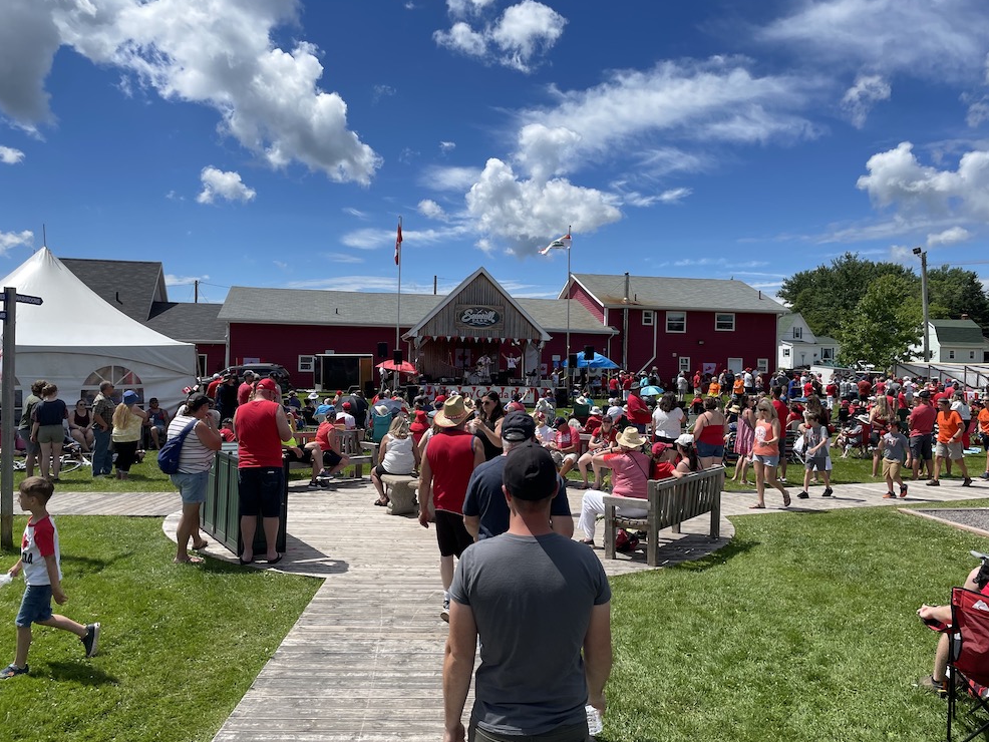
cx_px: 498
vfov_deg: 51.4
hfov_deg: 65.3
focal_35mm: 27
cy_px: 371
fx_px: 772
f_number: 1.6
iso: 32
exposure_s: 1/2618
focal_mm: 4.2
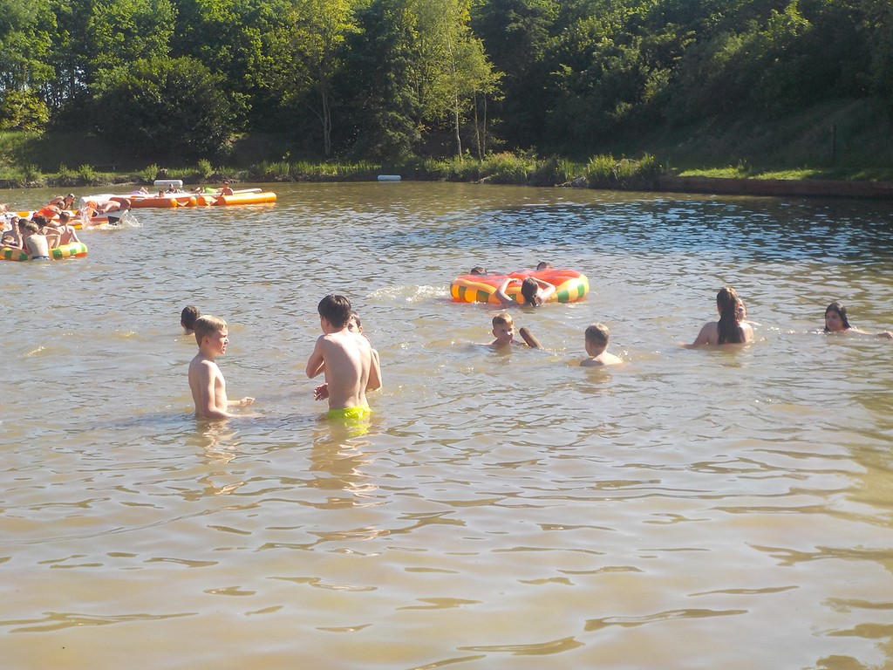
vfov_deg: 25.2
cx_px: 446
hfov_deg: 33.2
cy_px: 335
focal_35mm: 58
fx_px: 1496
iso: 125
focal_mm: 7.9
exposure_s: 1/400
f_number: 4.7
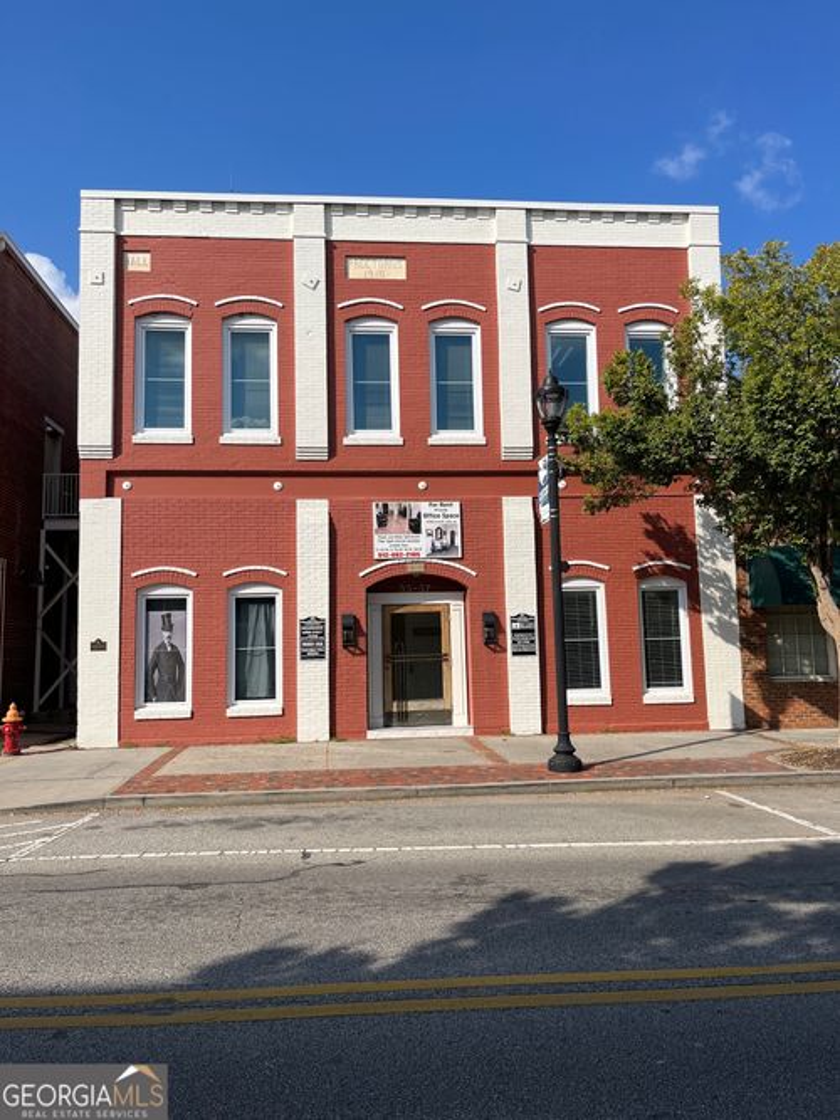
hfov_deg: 53.0
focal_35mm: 26
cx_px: 420
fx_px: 841
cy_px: 560
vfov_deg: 67.3
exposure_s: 1/4651
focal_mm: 5.1
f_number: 1.6
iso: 50
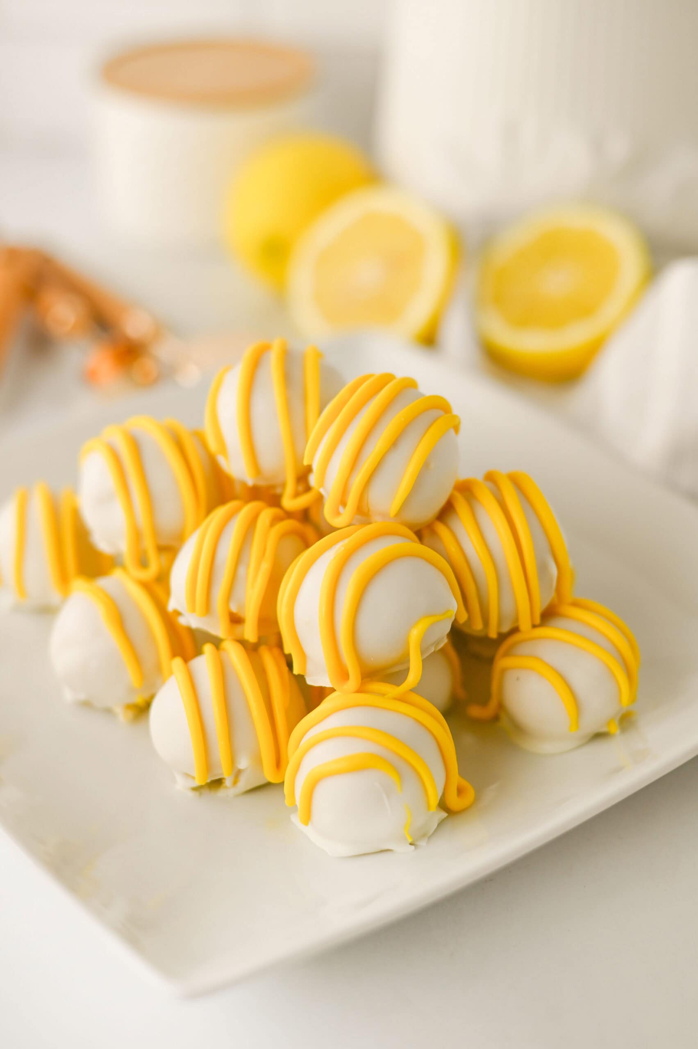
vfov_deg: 39.6
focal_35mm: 50
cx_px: 349
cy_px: 524
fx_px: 1456
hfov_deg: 27.0
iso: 160
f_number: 3.2
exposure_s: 1/320
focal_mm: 50
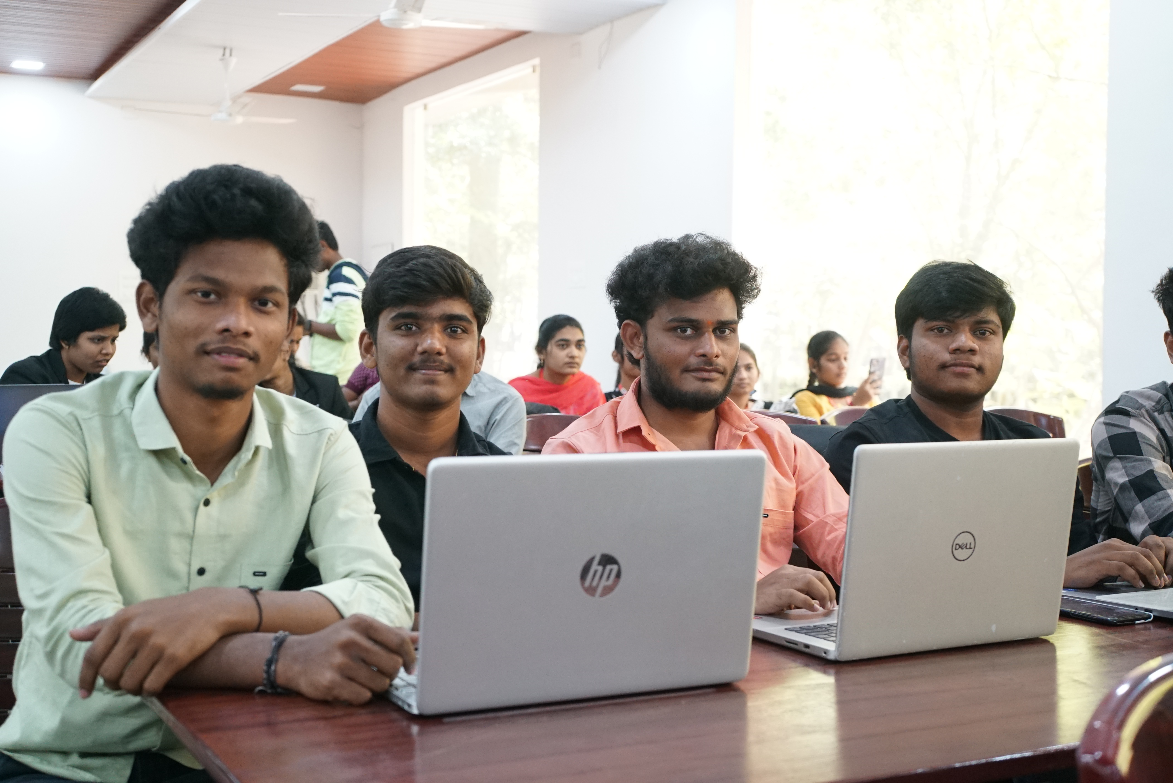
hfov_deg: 45.4
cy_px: 392
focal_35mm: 43
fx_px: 1402
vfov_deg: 31.2
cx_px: 586
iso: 4000
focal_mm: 43
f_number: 5
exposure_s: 1/200
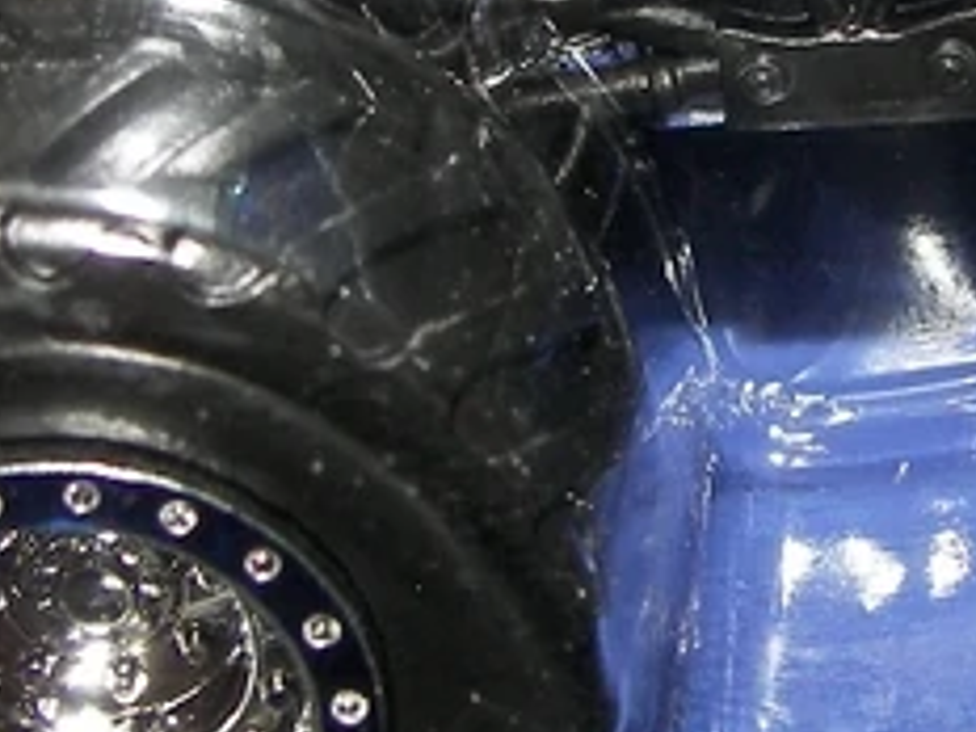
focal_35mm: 124
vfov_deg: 11.9
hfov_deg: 15.8
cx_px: 791
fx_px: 3496
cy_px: 198
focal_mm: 6
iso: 100
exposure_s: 1/30
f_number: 2.8
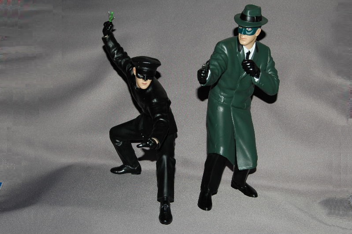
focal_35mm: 57
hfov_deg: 35.1
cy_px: 117
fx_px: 557
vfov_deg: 23.7
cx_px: 176
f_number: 9
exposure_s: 1/500
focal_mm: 38
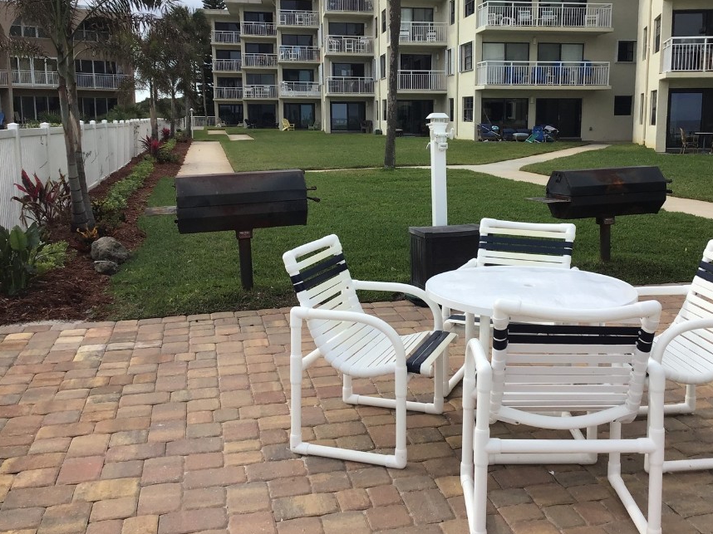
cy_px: 224
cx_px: 423
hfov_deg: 49.9
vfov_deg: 38.5
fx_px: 762
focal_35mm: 37
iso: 25
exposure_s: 1/791
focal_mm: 3.3
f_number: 2.4
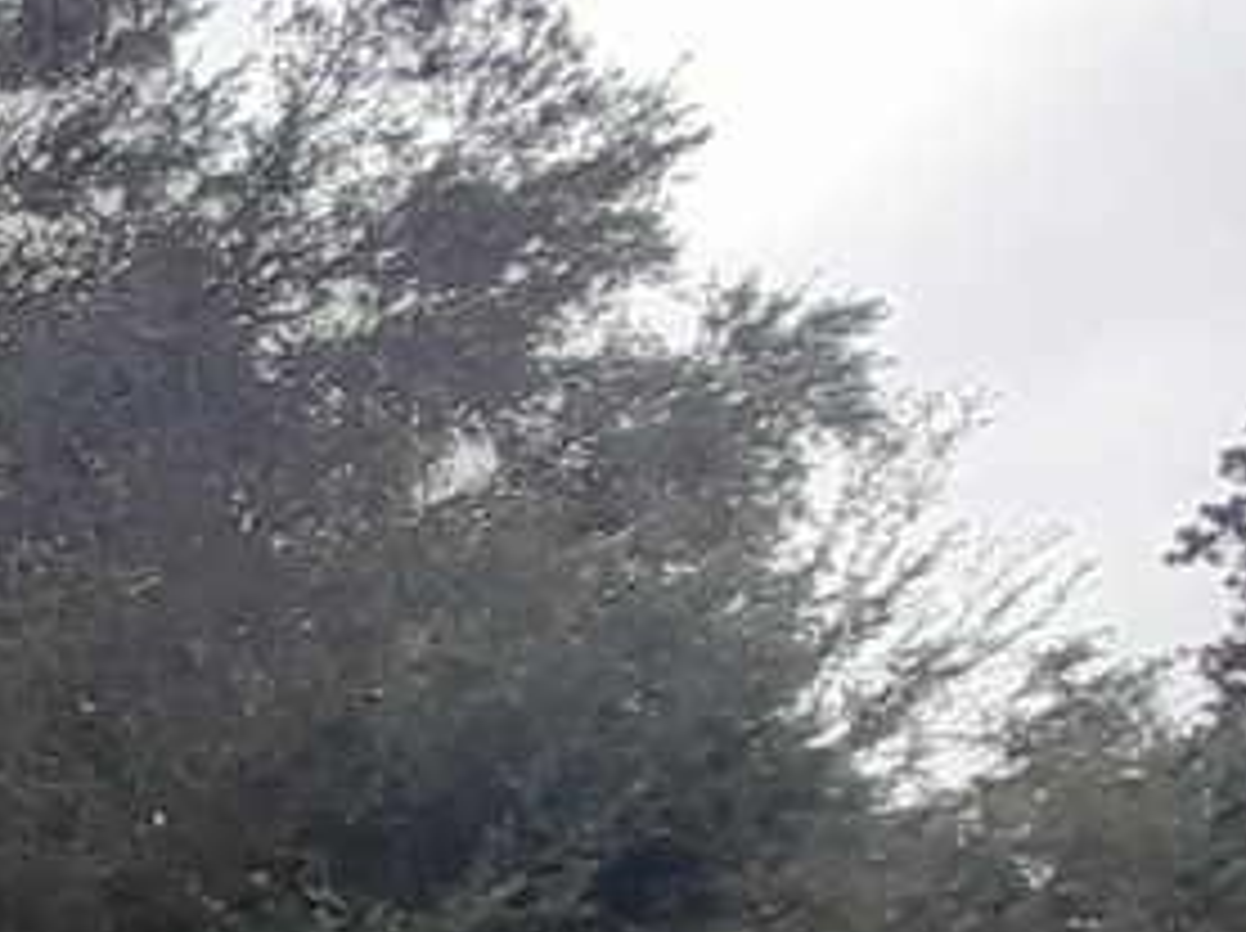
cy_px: 1468
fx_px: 1690
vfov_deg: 23.4
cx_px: -823
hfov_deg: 24.8
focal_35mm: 47
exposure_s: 1/350
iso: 40
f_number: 2.2
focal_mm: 1.13
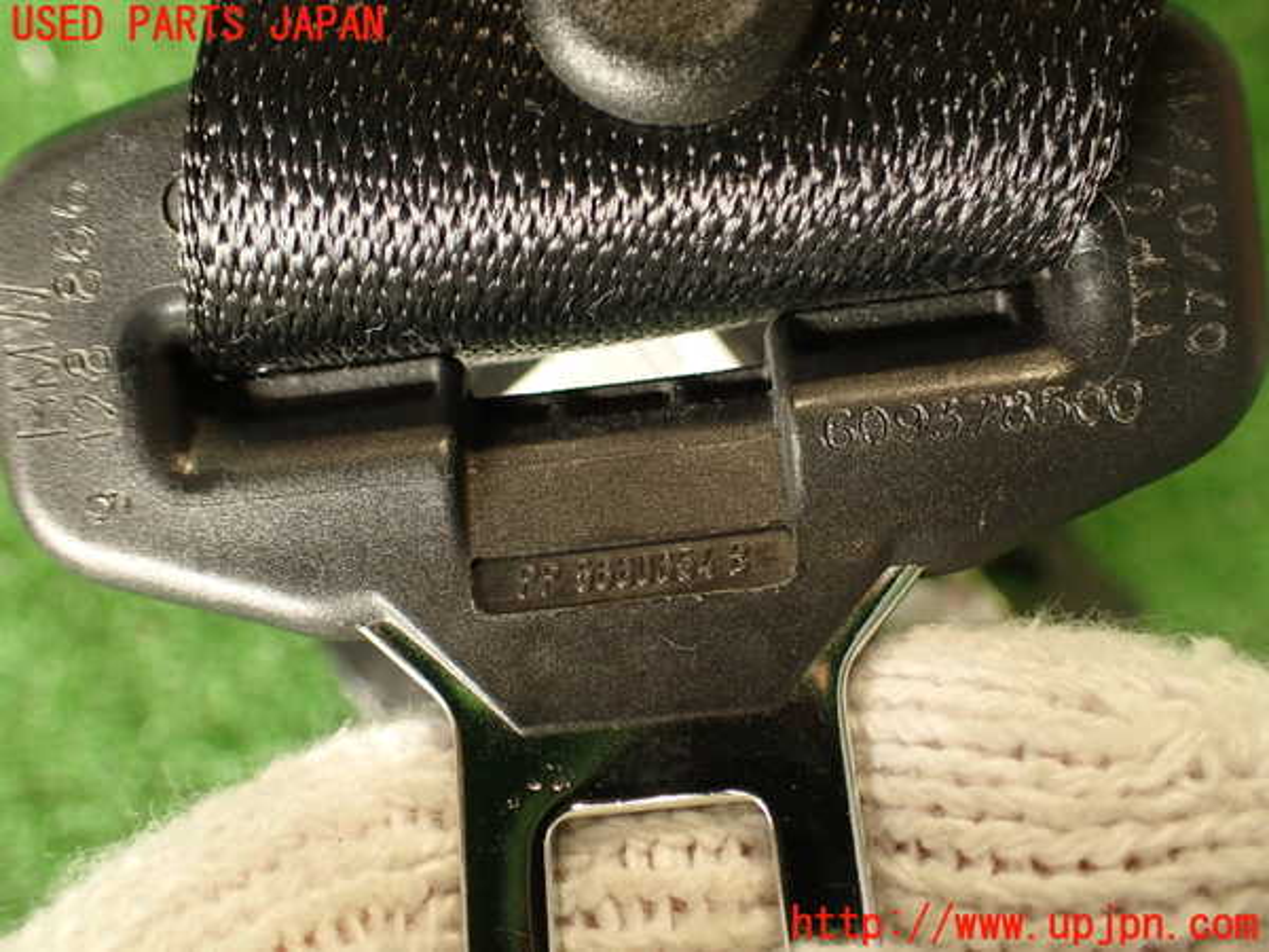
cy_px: 476
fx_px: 1173
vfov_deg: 44.2
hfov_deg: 56.8
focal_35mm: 32
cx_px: 634
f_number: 2.4
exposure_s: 1/40
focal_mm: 5.79
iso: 200
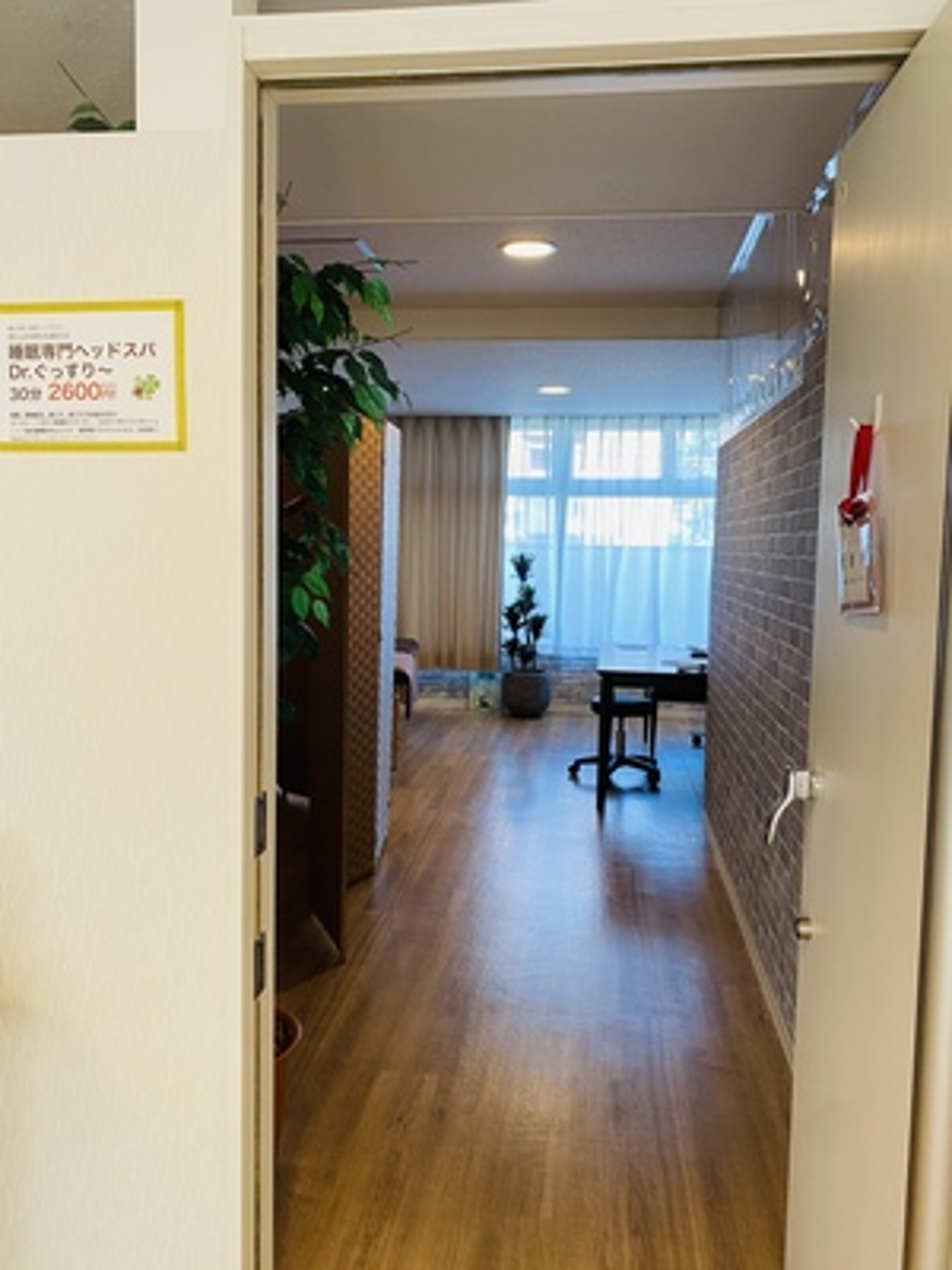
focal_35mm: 26
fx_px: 953
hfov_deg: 53.1
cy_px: 635
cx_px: 476
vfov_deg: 67.3
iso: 80
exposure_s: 1/50
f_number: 1.8
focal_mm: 4.25
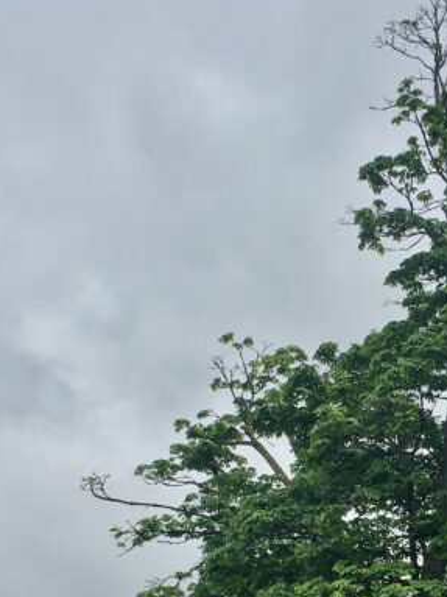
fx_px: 1378
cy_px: 510
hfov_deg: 18.1
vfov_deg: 23.9
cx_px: 413
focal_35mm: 80
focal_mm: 4.15
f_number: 2.2
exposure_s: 1/874
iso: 25
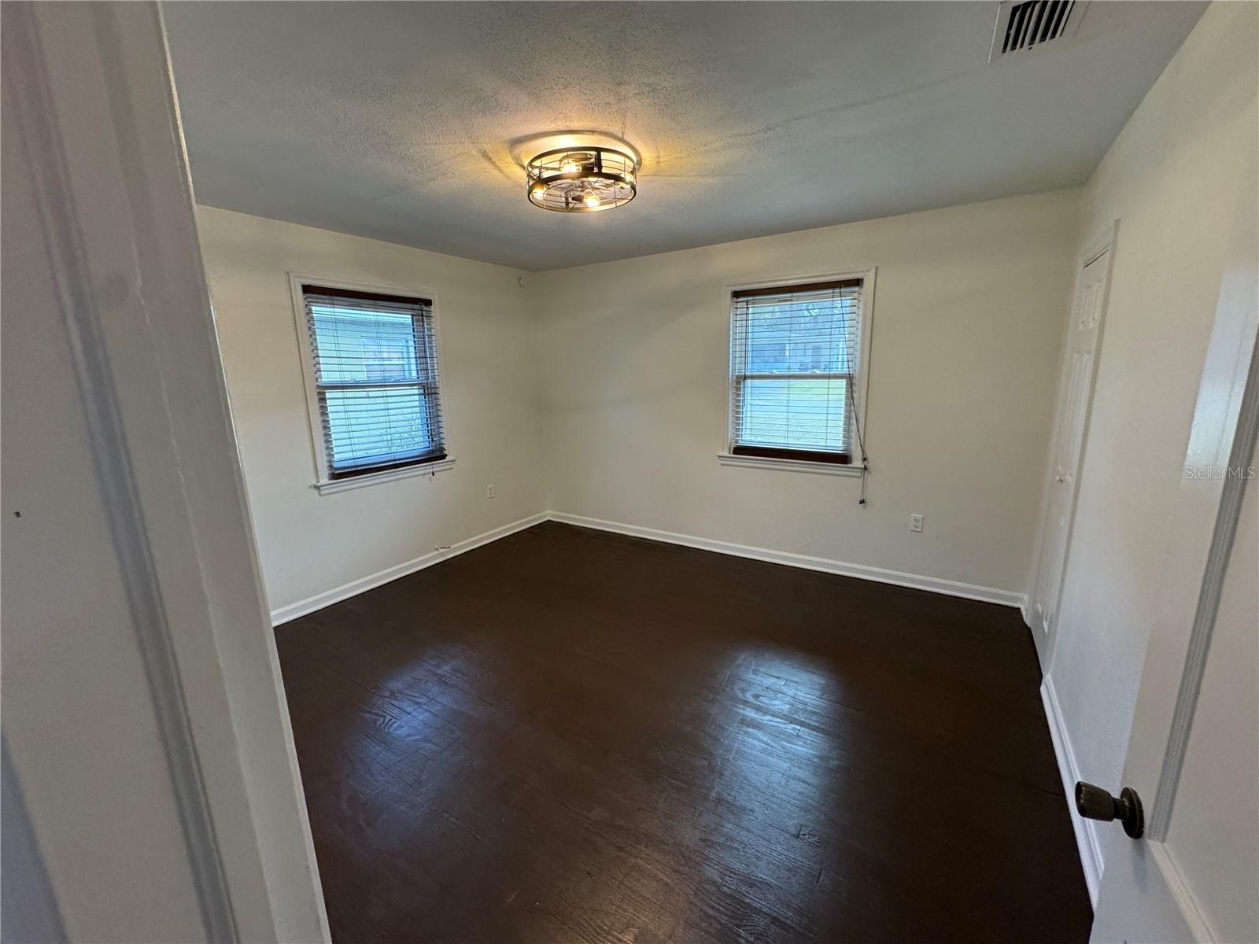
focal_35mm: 14
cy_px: 472
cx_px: 630
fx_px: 509
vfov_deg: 85.7
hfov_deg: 102.1
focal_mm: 2.22
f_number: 2.2
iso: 250
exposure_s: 1/120
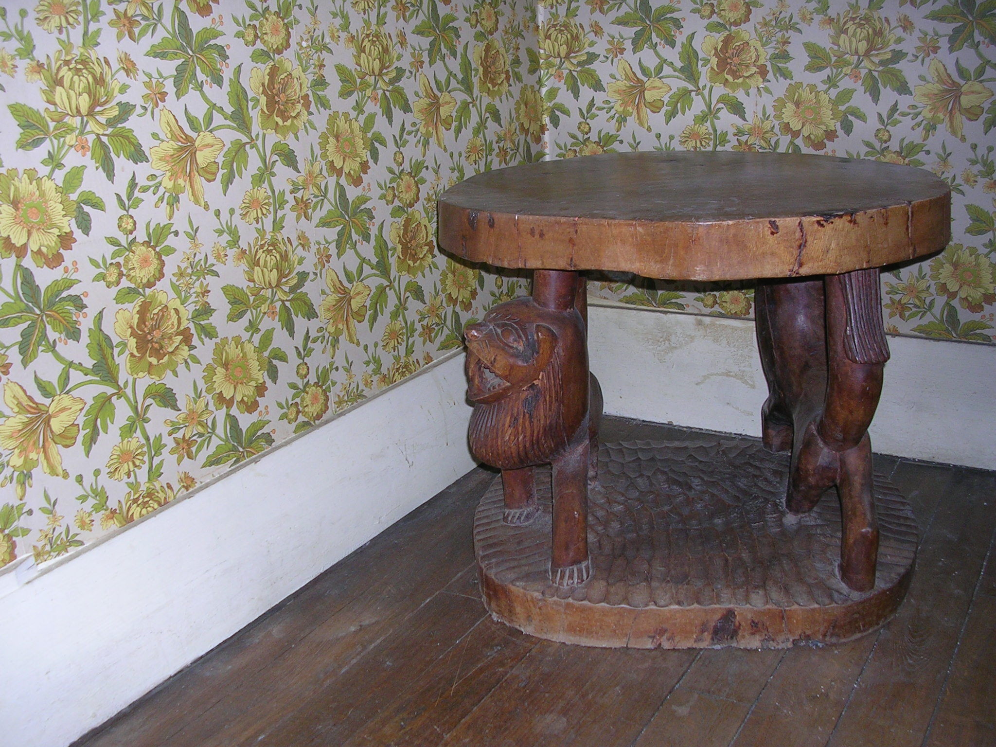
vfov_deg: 37.7
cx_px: 498
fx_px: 1093
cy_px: 374
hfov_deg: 49.0
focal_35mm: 38
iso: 50
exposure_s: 1/60.1
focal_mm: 5.8
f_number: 2.8
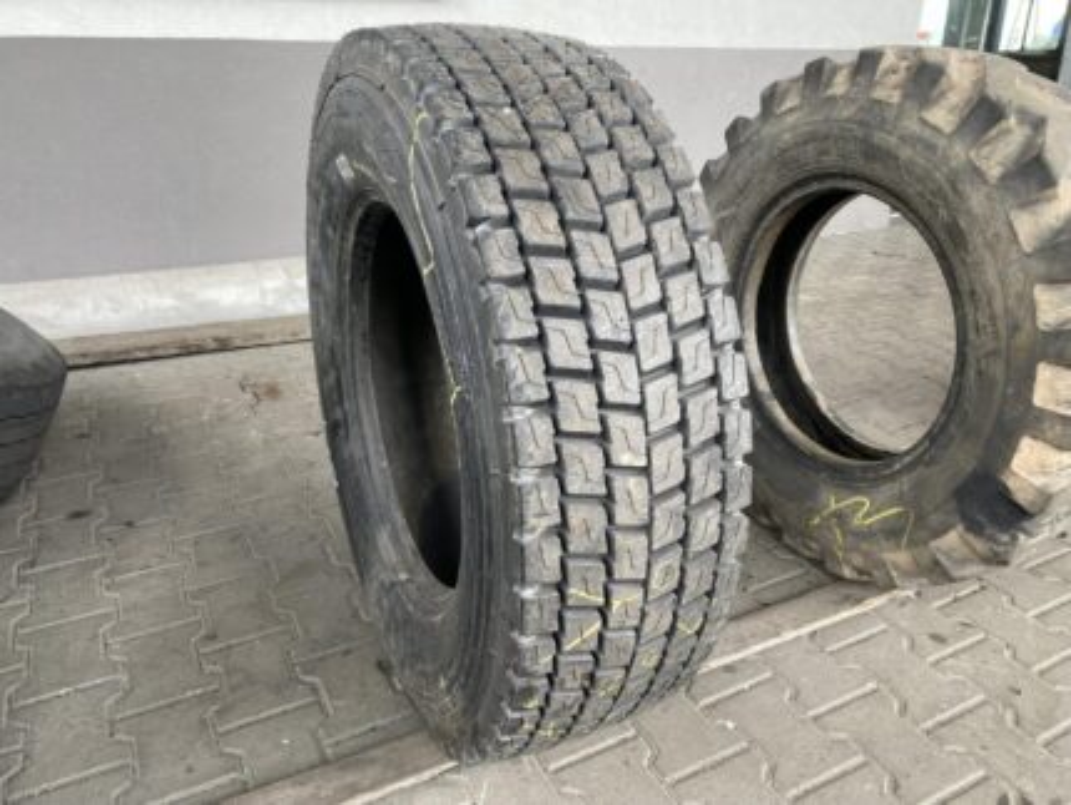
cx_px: 536
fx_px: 805
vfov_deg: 53.1
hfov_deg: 67.3
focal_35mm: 26
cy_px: 402
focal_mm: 4.25
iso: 32
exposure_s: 1/127
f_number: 1.8
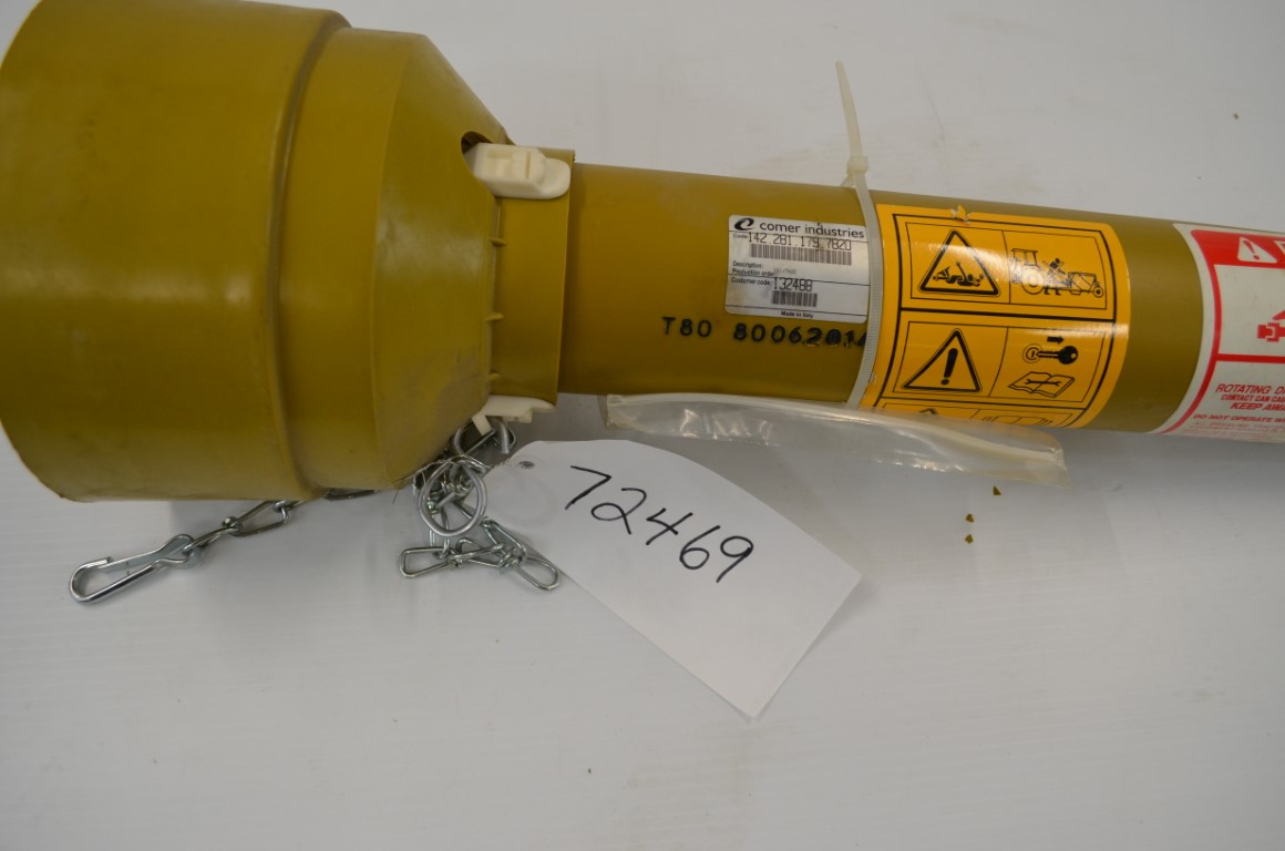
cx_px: 642
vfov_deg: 43.4
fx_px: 1068
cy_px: 426
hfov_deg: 62.0
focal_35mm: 30
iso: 400
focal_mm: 20
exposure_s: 1/100
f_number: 5
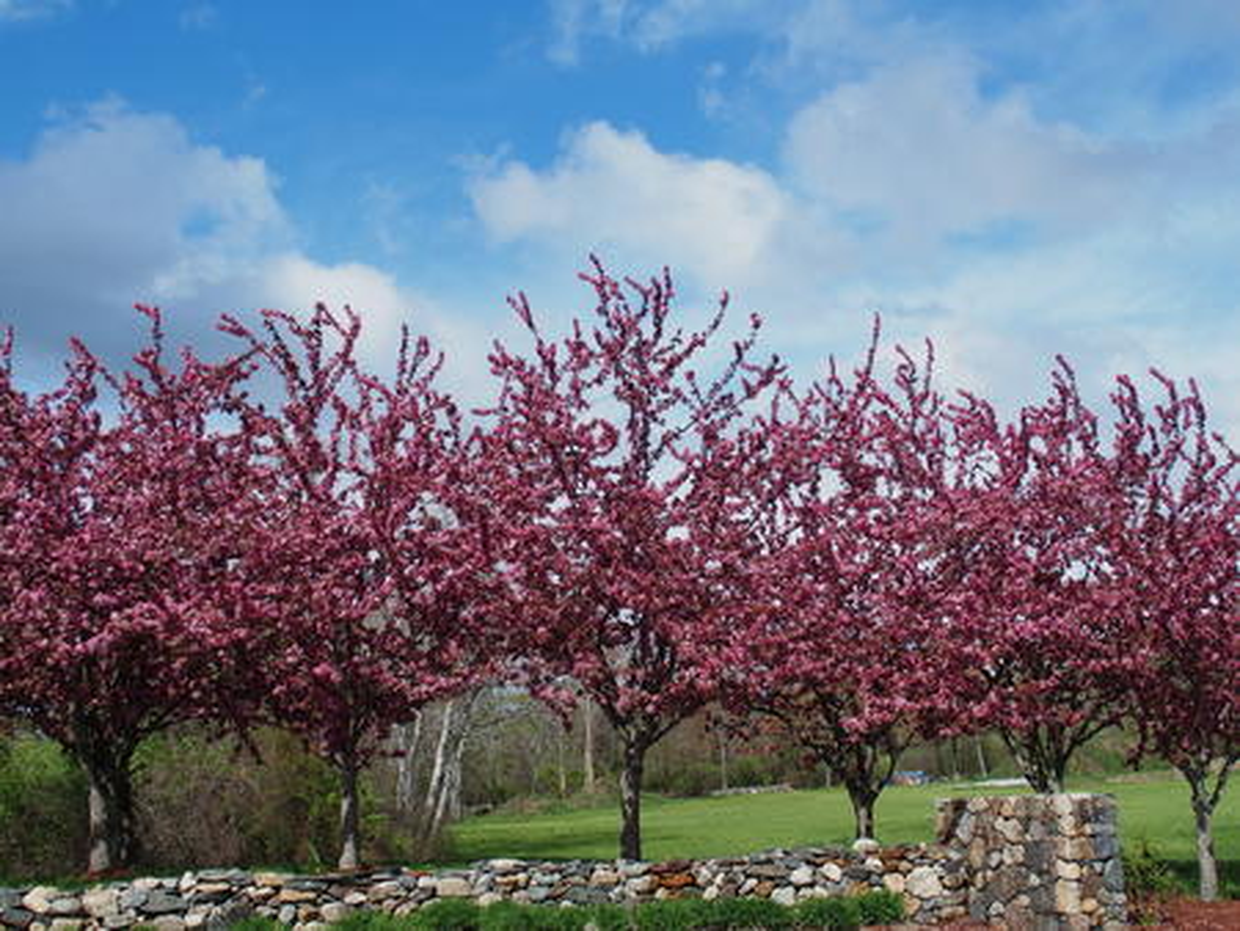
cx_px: 620
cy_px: 466
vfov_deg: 37.8
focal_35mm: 38
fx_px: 1362
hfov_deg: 49.0
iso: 100
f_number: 4
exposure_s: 1/800
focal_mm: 8.1
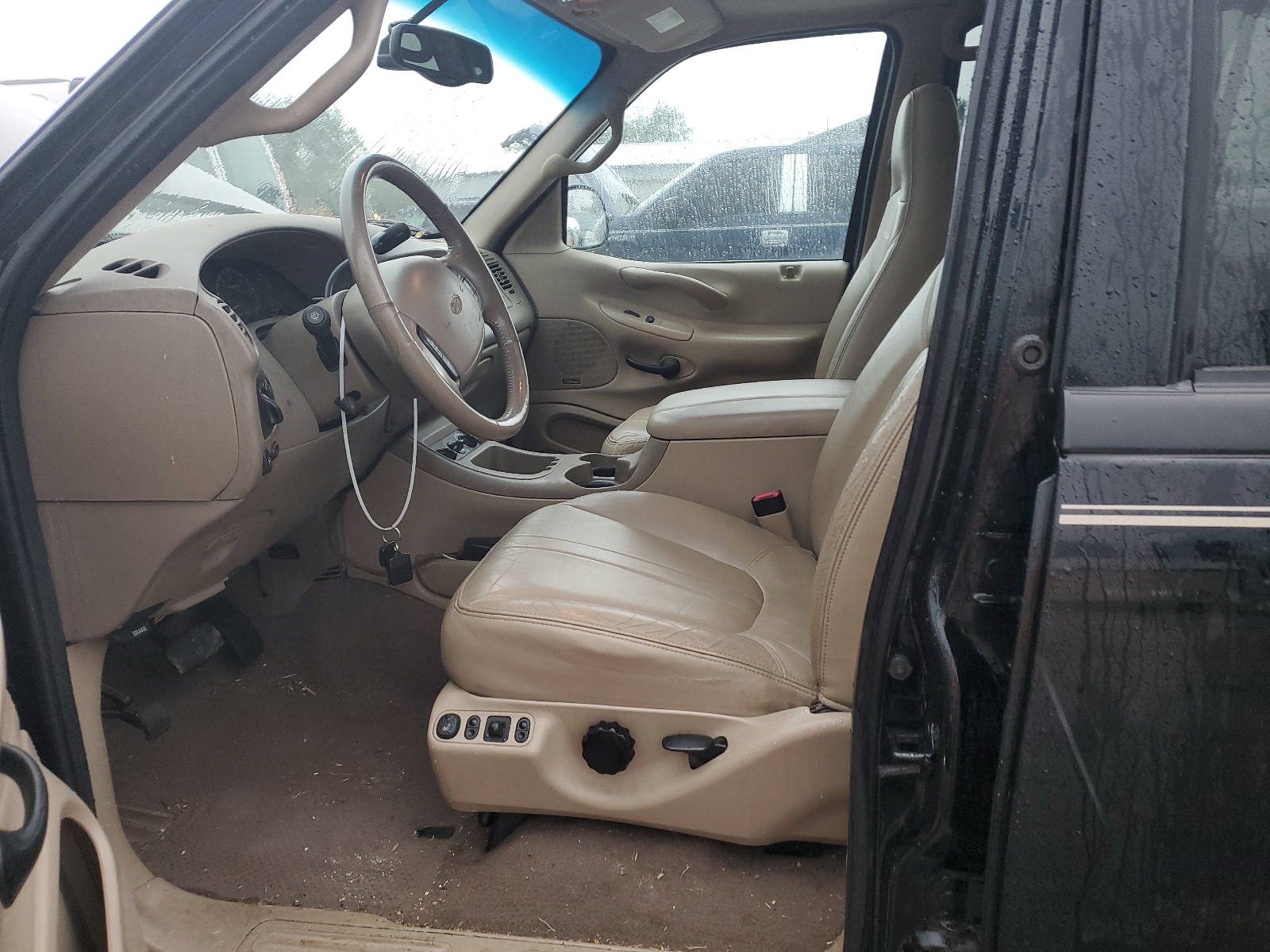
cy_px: 476
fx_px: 954
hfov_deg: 67.3
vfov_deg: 53.1
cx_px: 635
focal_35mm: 26
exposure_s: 1/60.2
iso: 94
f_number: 1.5
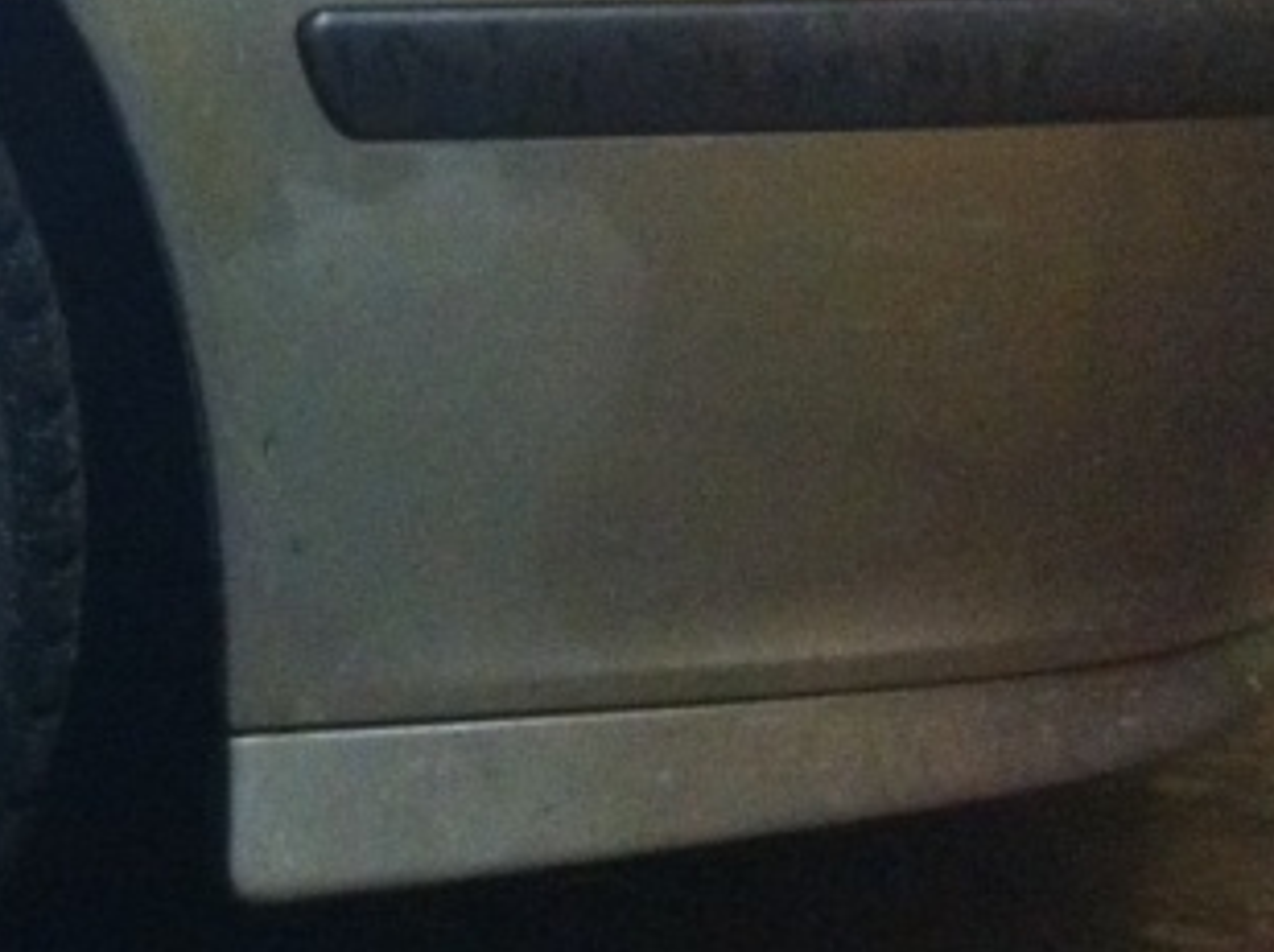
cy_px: 328
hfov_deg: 15.8
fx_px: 4264
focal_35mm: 116
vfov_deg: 12.7
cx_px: -557
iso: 500
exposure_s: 1/15
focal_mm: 3.85
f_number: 2.8
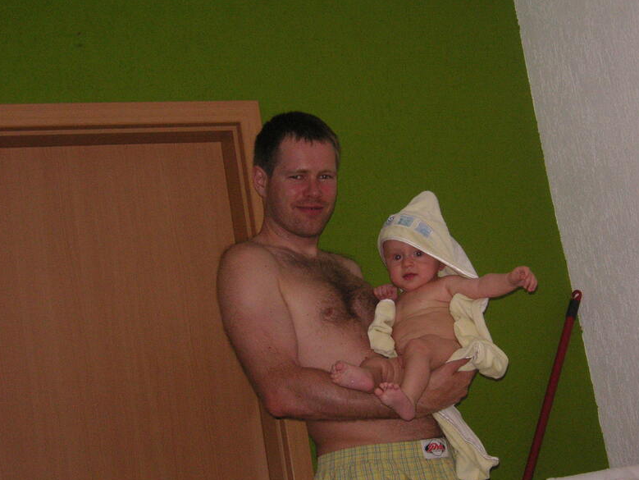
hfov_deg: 25.0
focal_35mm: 78
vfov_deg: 18.9
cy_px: 245
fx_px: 1441
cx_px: 322
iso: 160
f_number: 4.4
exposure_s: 1/90
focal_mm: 12.6
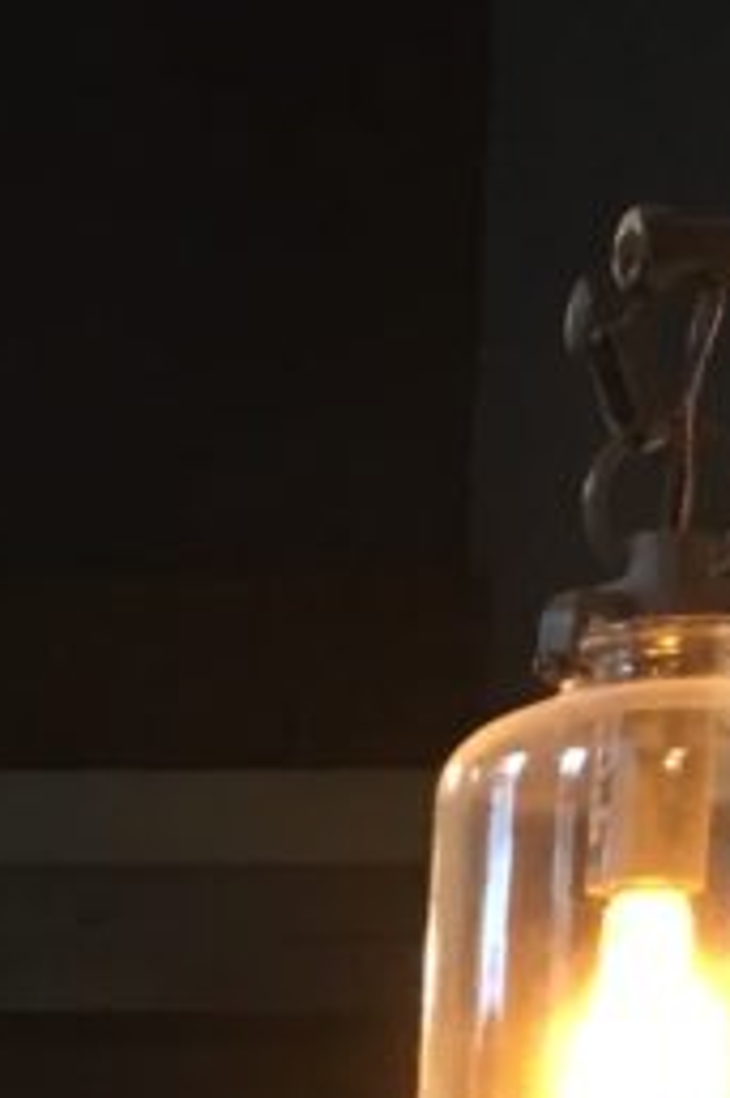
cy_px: 2252
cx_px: -1340
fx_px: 5147
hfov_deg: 7.3
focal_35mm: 169
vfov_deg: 11.0
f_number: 2.2
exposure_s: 1/30
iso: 100
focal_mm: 4.15
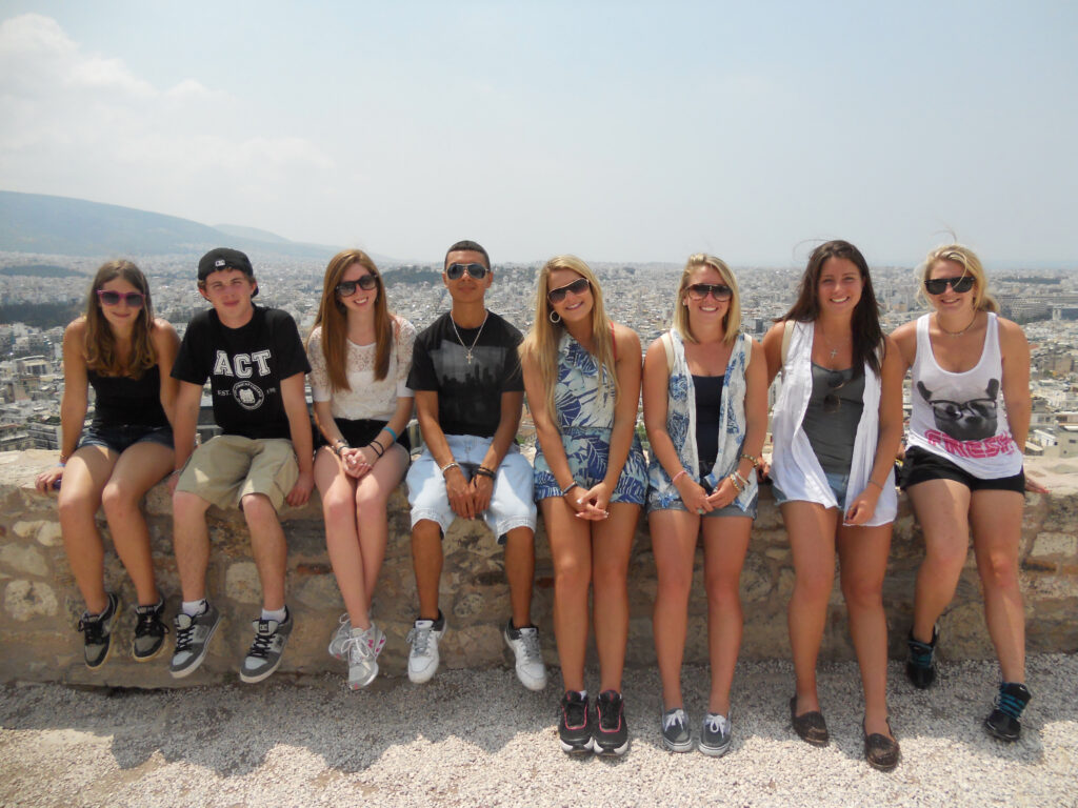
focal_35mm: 27
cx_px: 539
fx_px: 841
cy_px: 404
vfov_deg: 51.4
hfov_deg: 65.3
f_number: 8
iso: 200
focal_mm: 4.9
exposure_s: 1/500
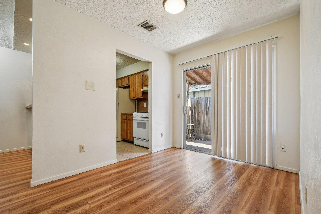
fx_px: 134
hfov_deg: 100.4
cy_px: 107
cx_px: 160
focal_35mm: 15
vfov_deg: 77.3
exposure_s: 1/30
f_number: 8
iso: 400
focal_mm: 10
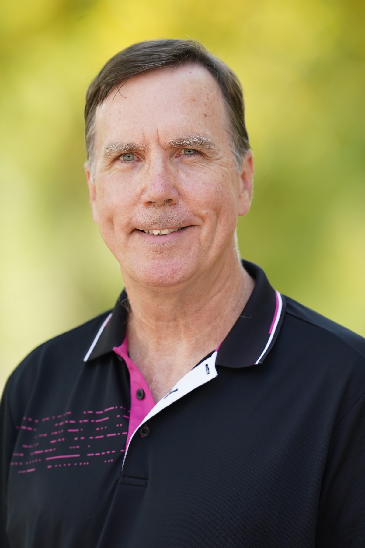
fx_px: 6083
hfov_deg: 3.4
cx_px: 182
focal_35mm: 400
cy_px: 274
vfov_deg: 5.2
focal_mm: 400
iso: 320
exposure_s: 1/400
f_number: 4
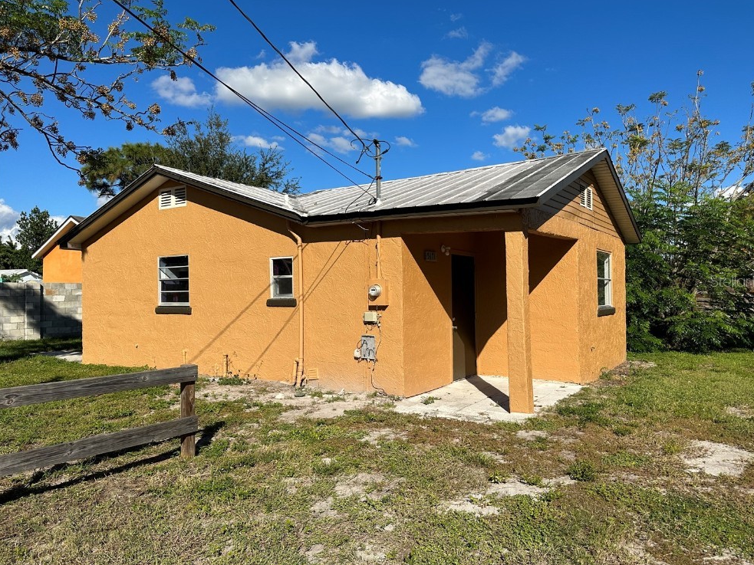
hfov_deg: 69.4
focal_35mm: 25
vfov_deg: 54.9
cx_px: 390
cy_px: 281
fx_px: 544
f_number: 1.78
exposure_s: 1/5848
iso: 80
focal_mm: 6.86
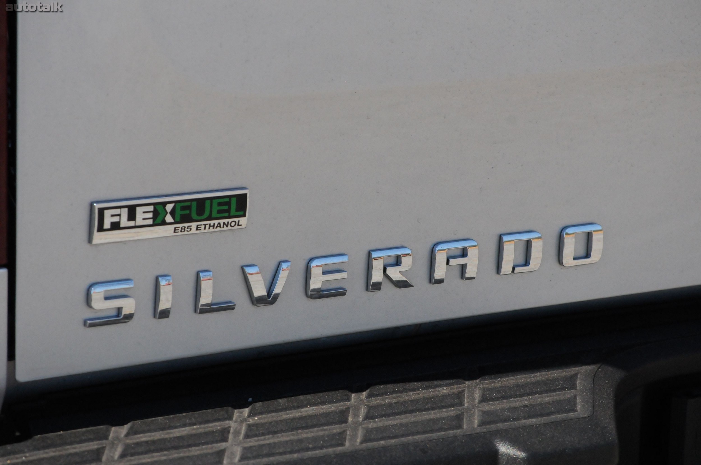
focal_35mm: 202
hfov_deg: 10.2
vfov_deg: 6.8
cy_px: 232
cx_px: 350
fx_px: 3939
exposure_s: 1/3200
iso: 2000
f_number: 10
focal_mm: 135
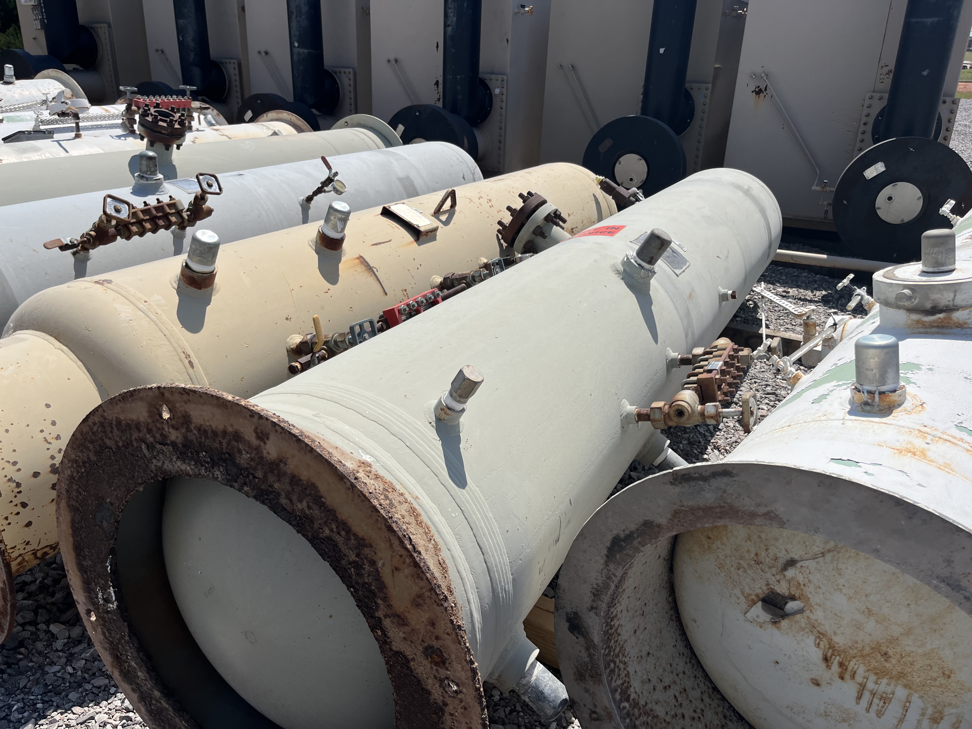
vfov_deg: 53.1
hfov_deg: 67.3
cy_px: 364
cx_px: 486
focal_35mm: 26
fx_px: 730
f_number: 1.6
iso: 50
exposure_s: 1/6897
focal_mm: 5.1
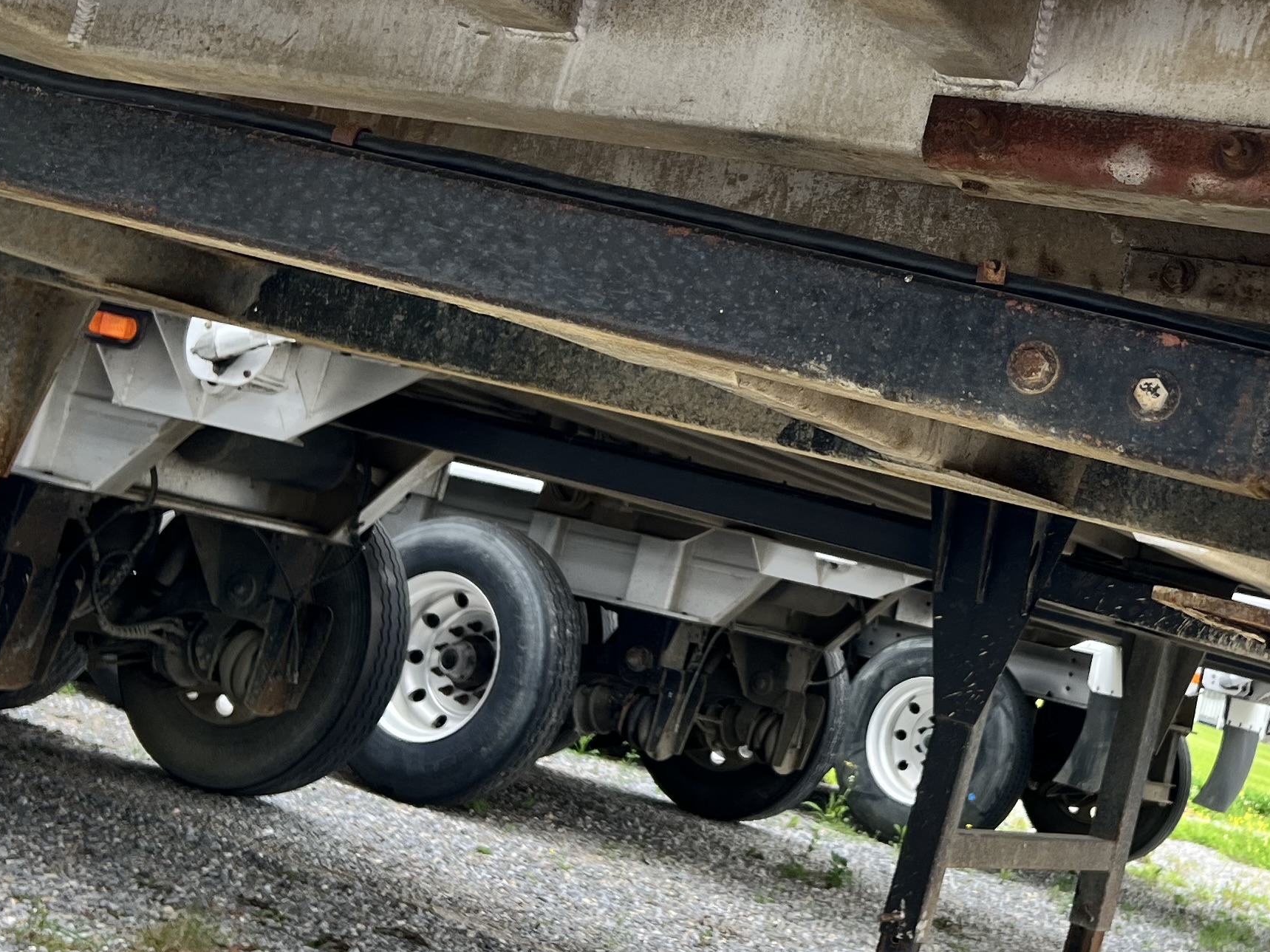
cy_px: 251
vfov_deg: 23.8
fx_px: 2238
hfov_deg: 31.1
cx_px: 963
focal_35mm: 61
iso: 50
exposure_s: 1/371
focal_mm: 5.7
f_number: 1.5
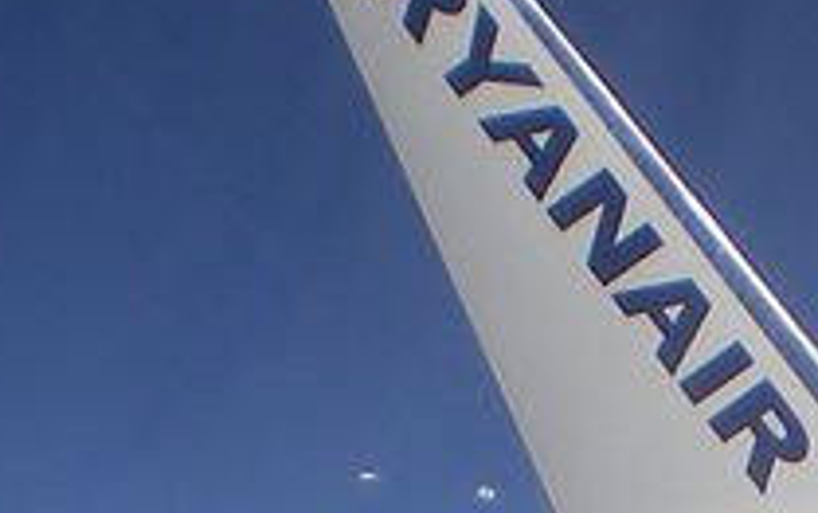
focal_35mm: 231
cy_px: 1022
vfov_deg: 5.6
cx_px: 787
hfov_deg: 9.0
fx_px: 5154
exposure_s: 1/640
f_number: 4.6
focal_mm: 6.3
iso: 64
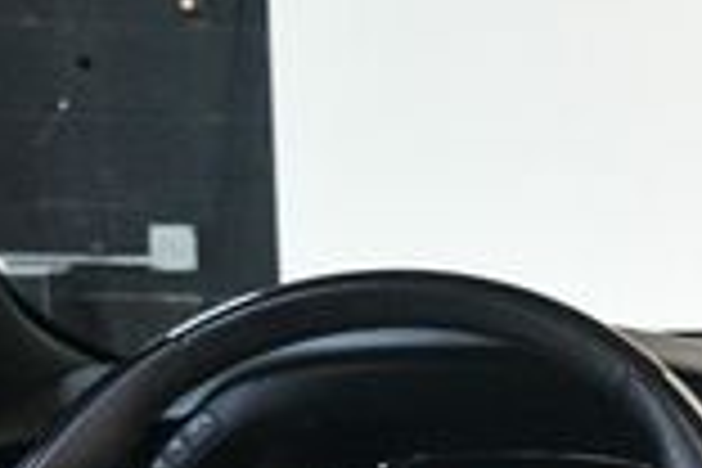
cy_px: 558
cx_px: 1134
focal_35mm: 111
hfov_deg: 16.4
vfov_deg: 12.1
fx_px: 2164
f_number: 3.5
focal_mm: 18
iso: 3200
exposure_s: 1/125
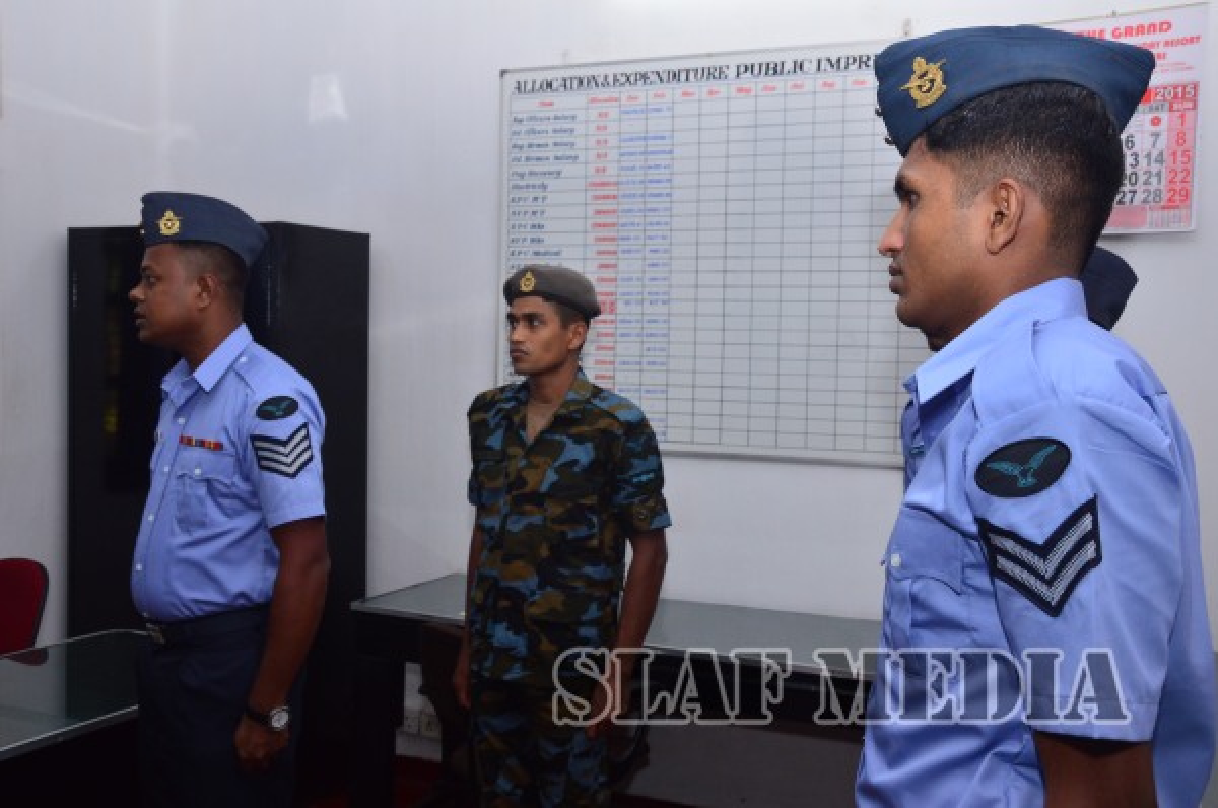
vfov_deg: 36.8
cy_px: 404
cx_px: 609
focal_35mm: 36
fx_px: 1216
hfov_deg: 53.2
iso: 400
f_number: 5.6
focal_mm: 24
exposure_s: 1/125
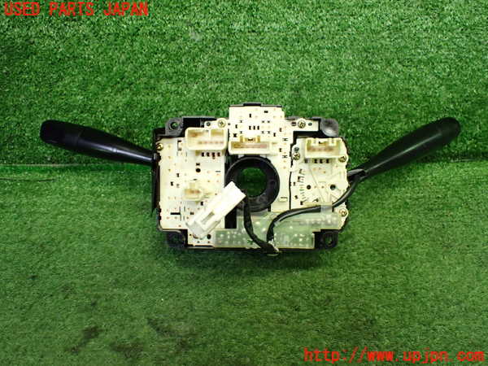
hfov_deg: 60.0
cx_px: 244
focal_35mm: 30
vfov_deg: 46.8
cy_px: 183
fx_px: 423
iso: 500
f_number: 2.3
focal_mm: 5.4
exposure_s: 1/125
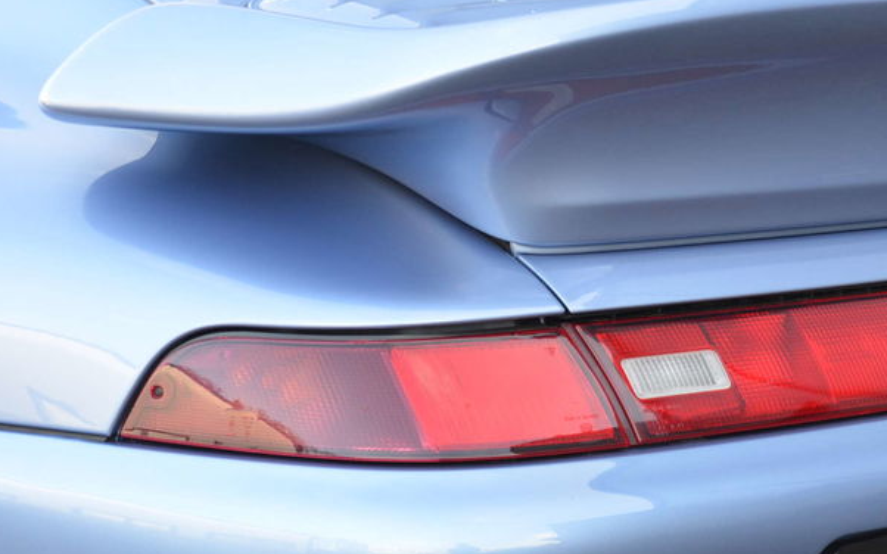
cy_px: 426
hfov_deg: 22.6
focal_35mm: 91
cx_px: 675
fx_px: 2196
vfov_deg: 14.3
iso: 450
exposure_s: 1/60
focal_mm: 35
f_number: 5
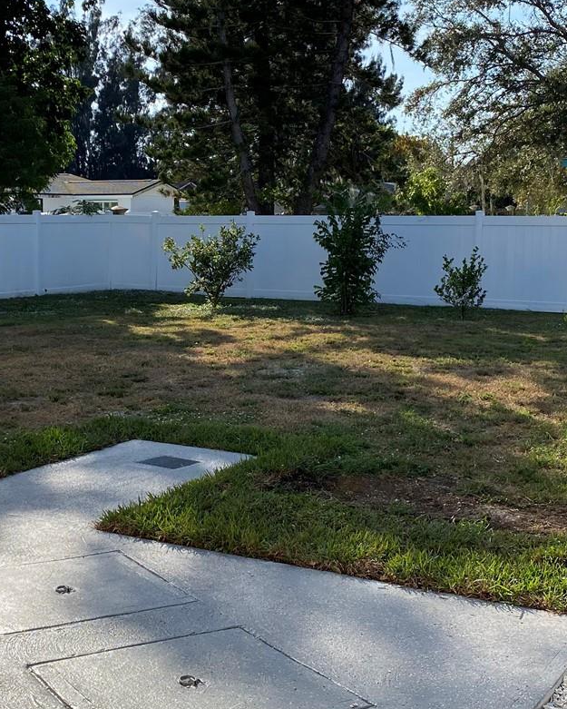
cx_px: 225
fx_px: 1091
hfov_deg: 29.1
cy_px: 273
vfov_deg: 35.8
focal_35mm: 52
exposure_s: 1/4115
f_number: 1.8
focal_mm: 4.25
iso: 32
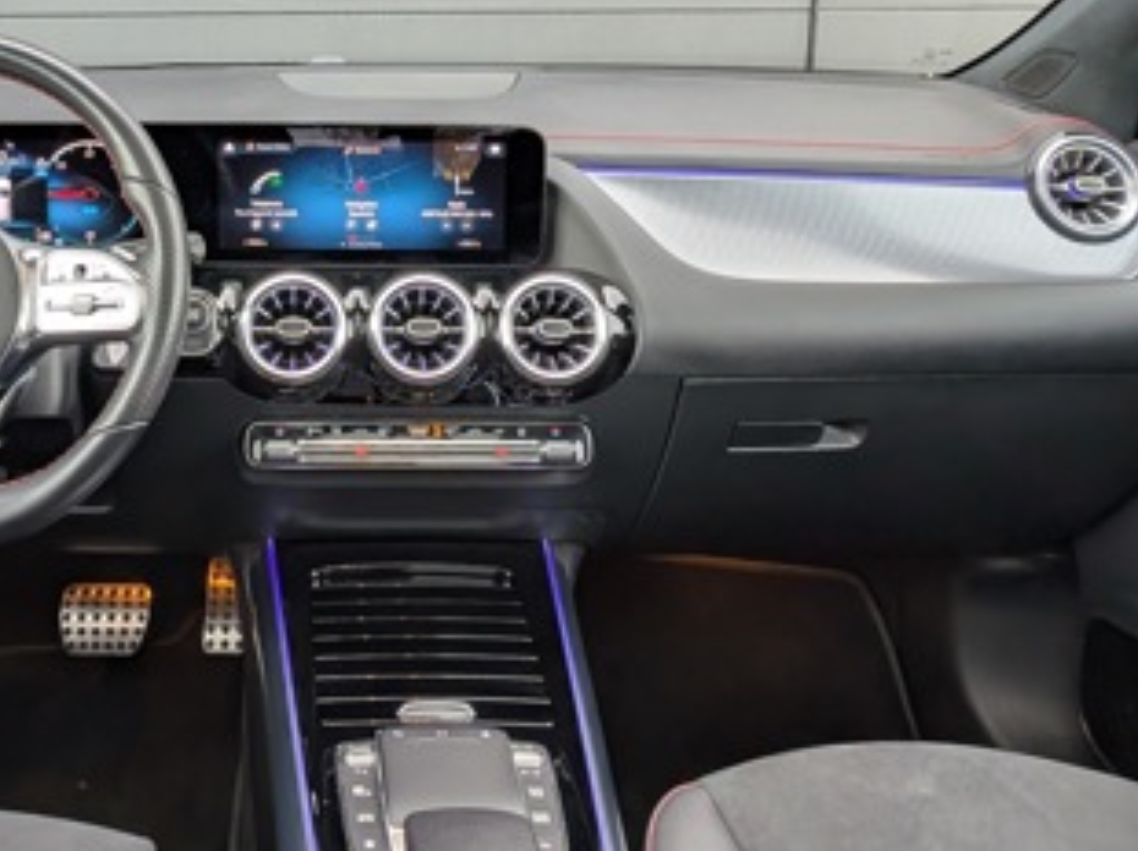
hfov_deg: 56.1
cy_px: 191
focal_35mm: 31
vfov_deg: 43.6
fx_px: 1018
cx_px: 312
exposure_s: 1/66.7
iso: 58
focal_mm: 2.23
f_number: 1.95
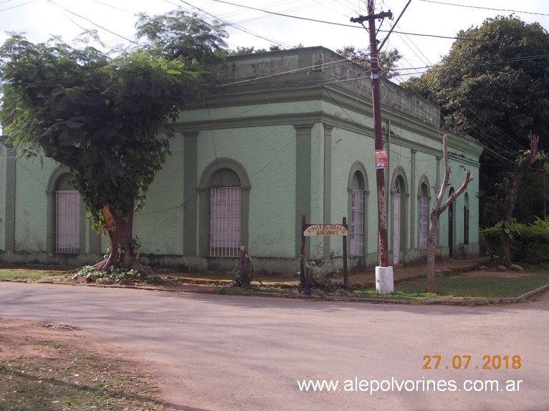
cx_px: 274
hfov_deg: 37.5
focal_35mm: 51
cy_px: 206
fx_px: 809
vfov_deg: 28.5
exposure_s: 1/125
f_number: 7.2
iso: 80
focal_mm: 7.2
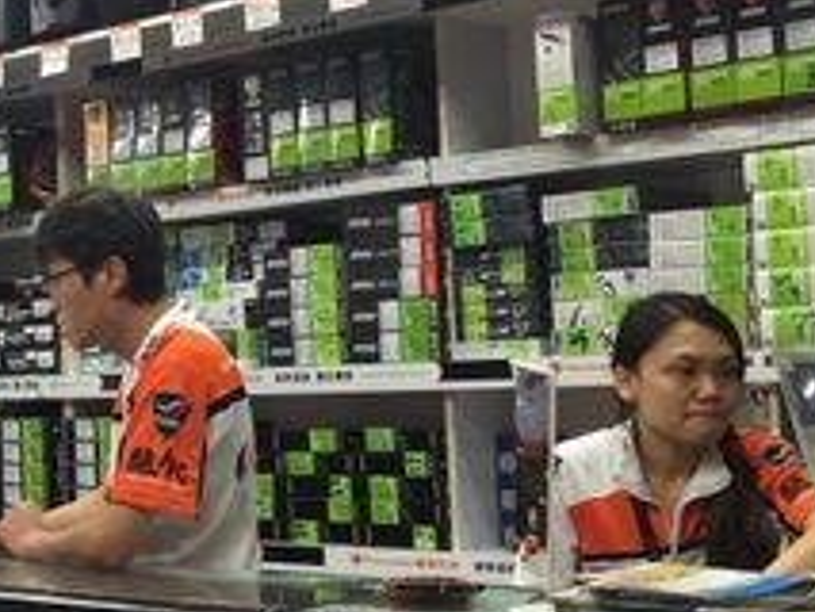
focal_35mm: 68
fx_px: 1602
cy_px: 308
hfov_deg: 27.3
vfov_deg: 21.6
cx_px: 50
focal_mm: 4.15
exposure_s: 1/30
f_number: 2.2
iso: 40
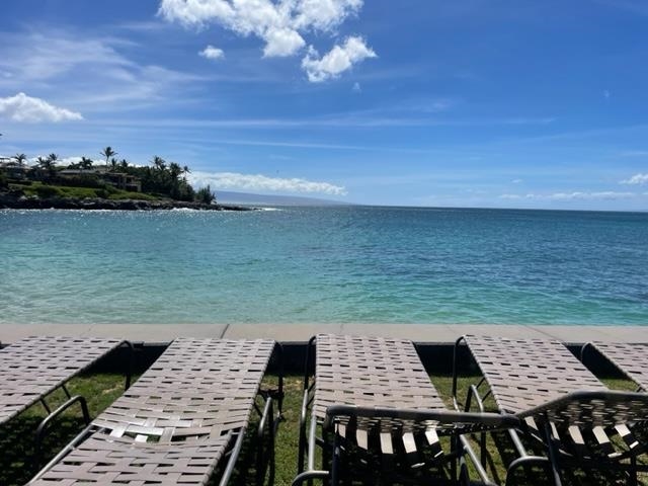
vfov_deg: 53.1
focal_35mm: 26
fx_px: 487
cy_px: 243
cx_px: 324
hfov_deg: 67.3
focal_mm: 4.2
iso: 32
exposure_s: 1/6897
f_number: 1.6
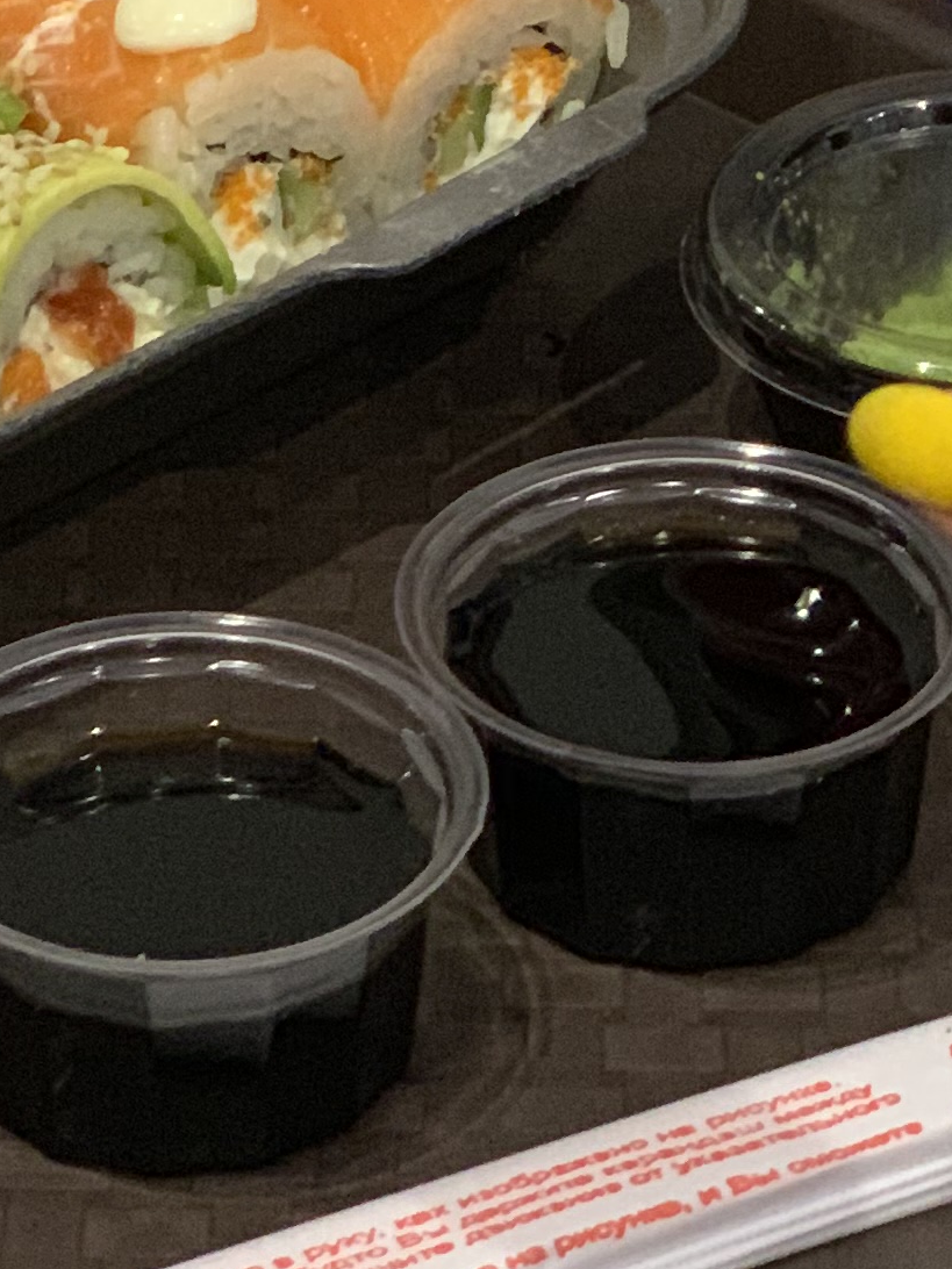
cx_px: 359
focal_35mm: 192
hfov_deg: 7.7
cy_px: -574
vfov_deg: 10.0
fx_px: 7040
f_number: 2.4
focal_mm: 6
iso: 250
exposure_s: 1/50
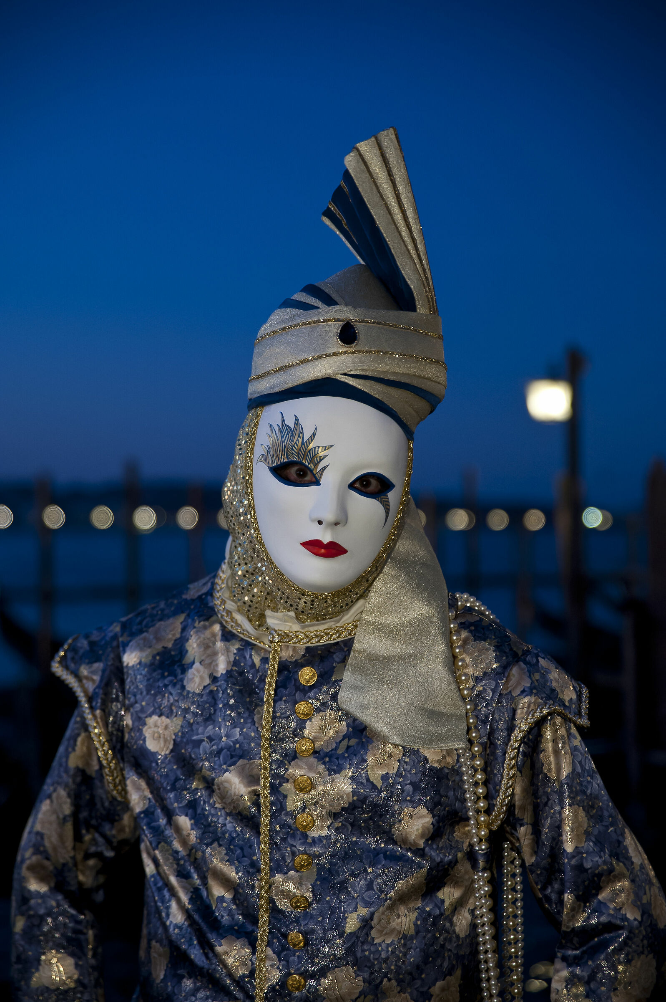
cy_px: 501
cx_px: 333
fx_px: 1945
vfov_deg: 28.9
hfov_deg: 19.4
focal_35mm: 70
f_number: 2.8
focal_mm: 70
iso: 1000
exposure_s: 1/30
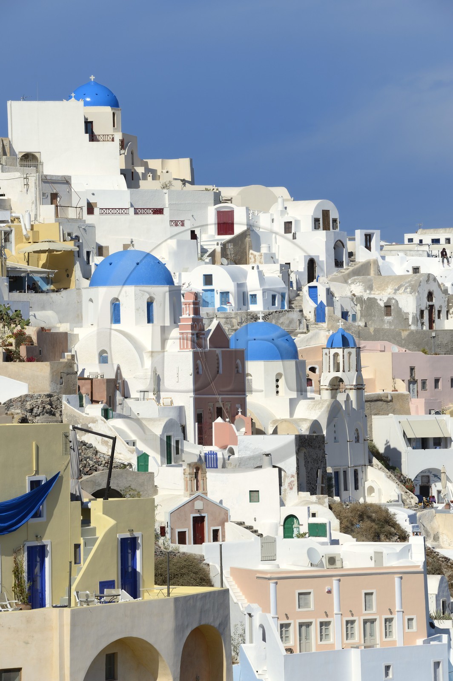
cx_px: 226
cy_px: 340
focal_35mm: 180
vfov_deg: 11.4
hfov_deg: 7.6
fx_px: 3403
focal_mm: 180
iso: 100
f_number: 13
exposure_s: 1/250
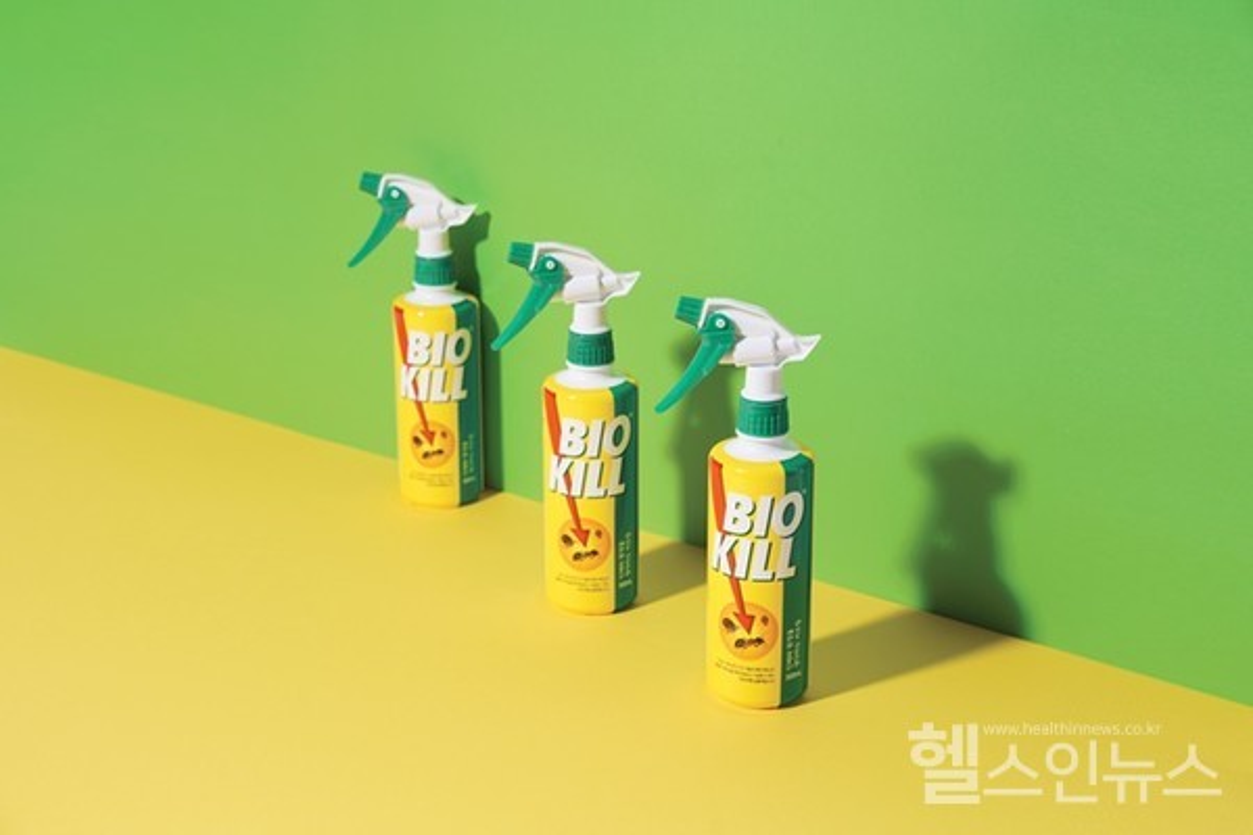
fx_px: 2019
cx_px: 626
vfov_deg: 23.4
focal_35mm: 58
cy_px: 418
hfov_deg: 34.5
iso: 100
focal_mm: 58
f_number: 5.6
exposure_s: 1/125
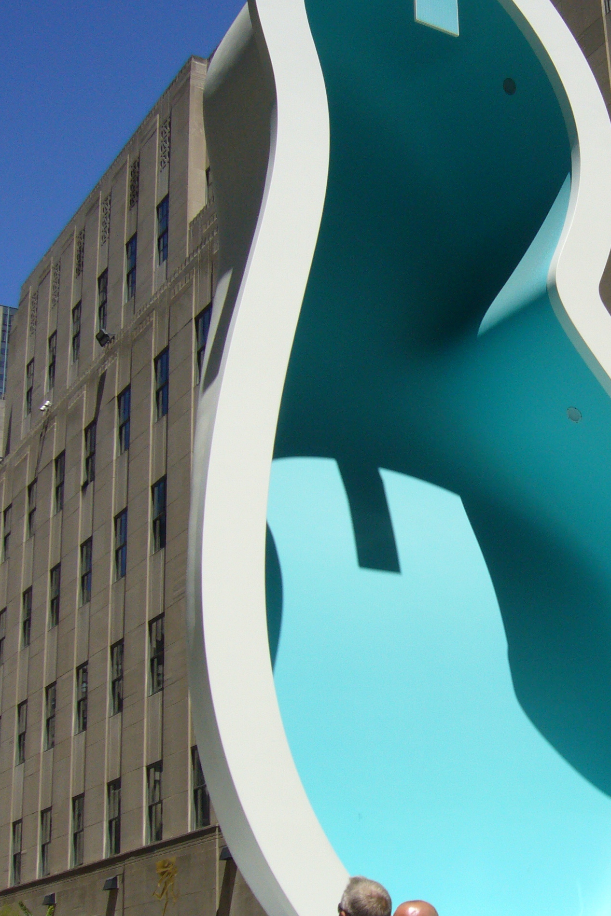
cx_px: 508
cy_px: 508
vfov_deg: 36.8
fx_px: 1374
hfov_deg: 24.6
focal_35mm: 54
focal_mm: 5.8
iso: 80
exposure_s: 1/640
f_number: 5.6
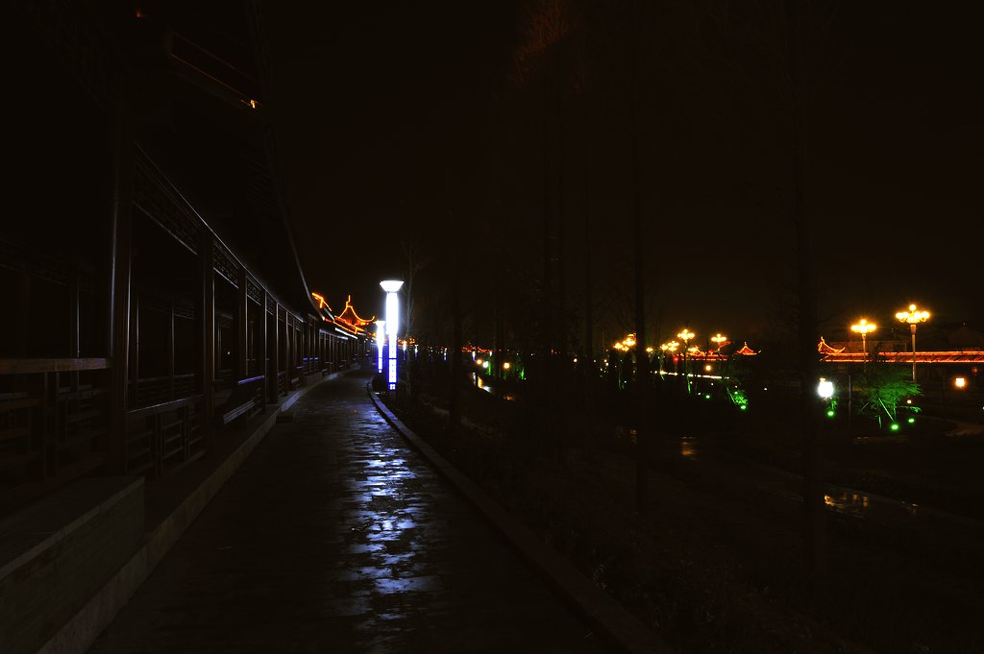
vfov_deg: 53.1
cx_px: 492
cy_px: 327
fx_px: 655
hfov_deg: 73.8
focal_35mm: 24
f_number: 18
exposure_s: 10
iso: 200
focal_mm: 24
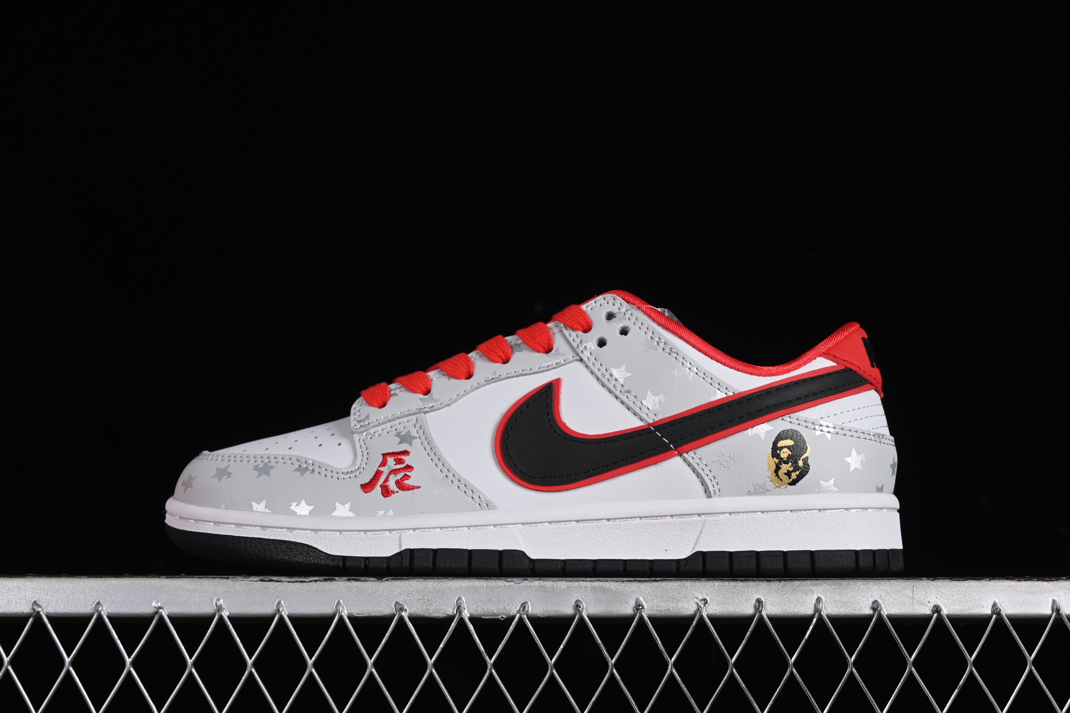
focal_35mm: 75
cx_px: 535
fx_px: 2229
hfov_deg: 27.0
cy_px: 356
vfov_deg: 18.2
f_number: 8
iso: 160
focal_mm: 50
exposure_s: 1/80
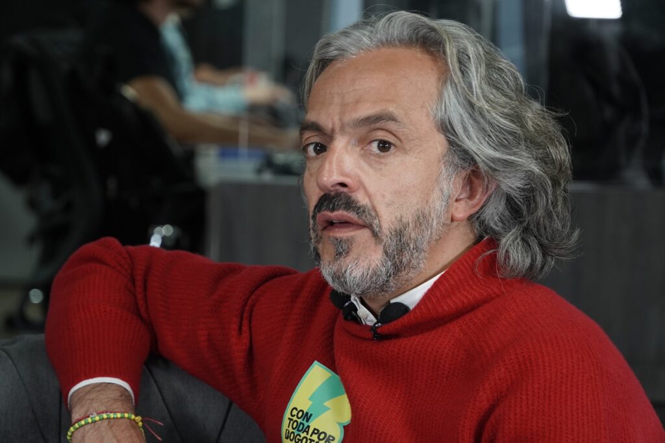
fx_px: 2937
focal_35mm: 159
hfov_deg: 12.9
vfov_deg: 8.6
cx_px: 332
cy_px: 222
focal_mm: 106
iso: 800
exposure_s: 1/50
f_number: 5.6
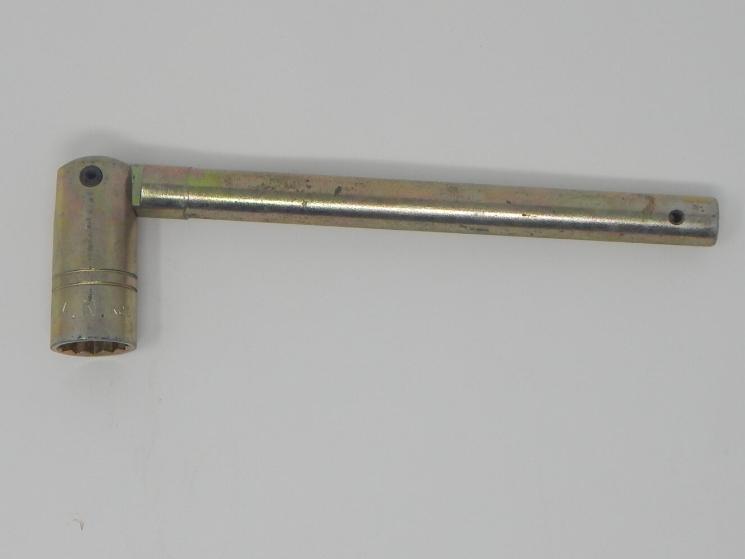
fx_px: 1787
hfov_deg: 23.5
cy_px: 134
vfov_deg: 17.7
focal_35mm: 83
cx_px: 494
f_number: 3.6
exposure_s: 1/160
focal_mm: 7.7
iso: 125
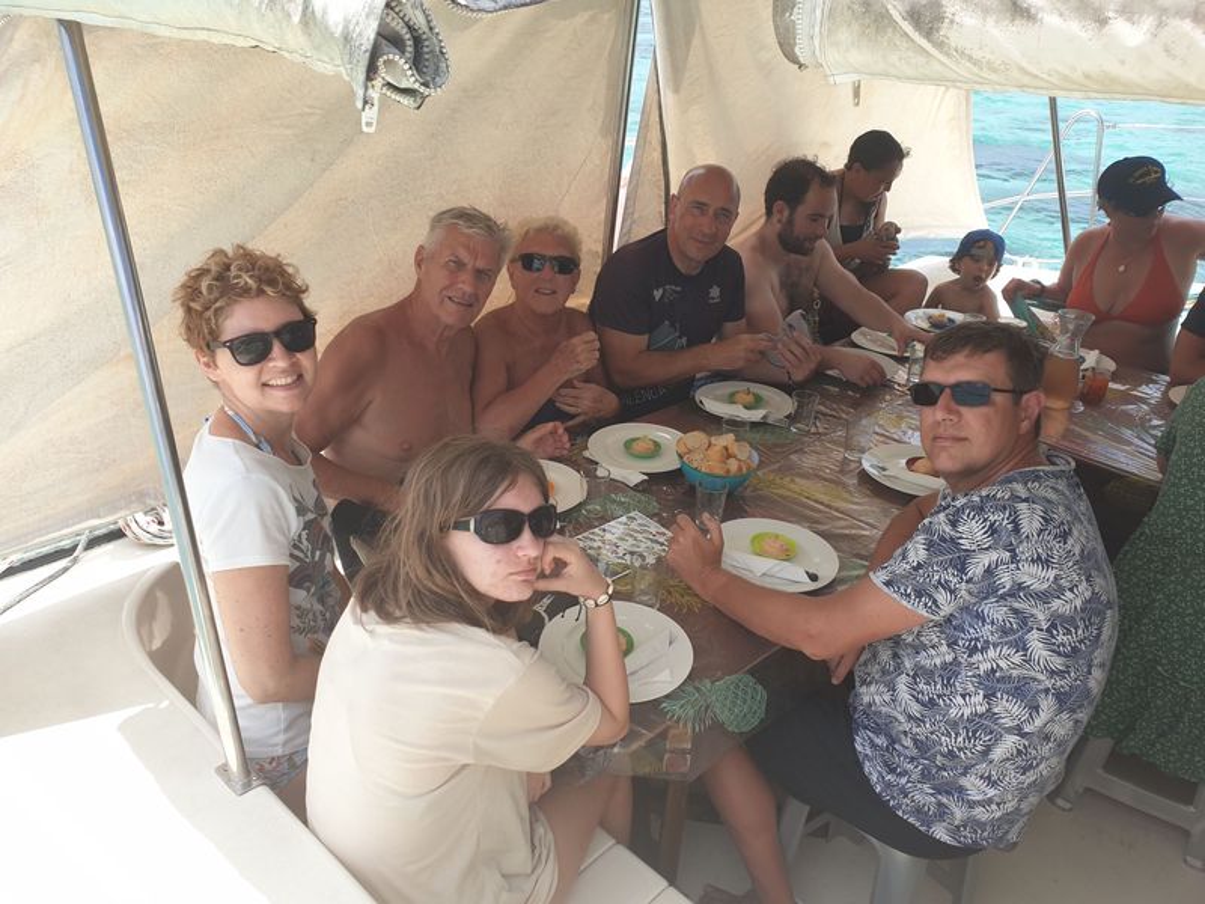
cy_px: 452
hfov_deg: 67.3
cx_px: 602
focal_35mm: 26
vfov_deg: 53.1
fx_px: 905
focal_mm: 4.3
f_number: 2.4
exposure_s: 1/960
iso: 50
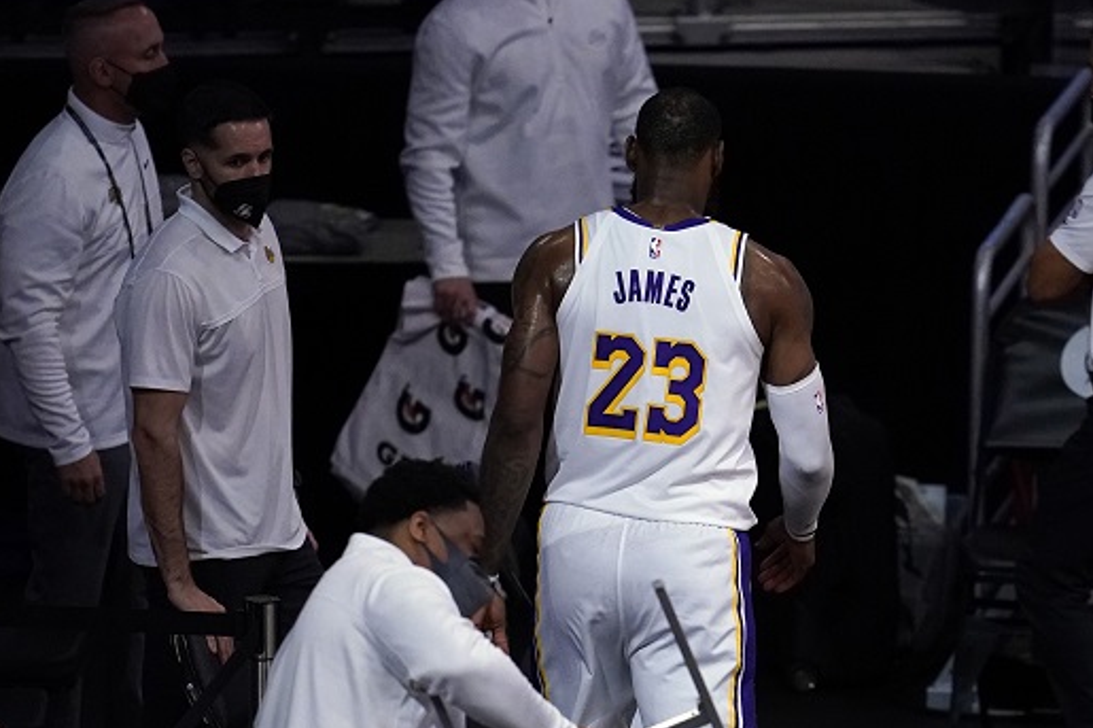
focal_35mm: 776
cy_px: 560
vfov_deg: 1.8
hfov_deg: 2.7
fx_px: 23551
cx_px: 647
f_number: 2.8
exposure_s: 1/1250
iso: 5000
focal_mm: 400
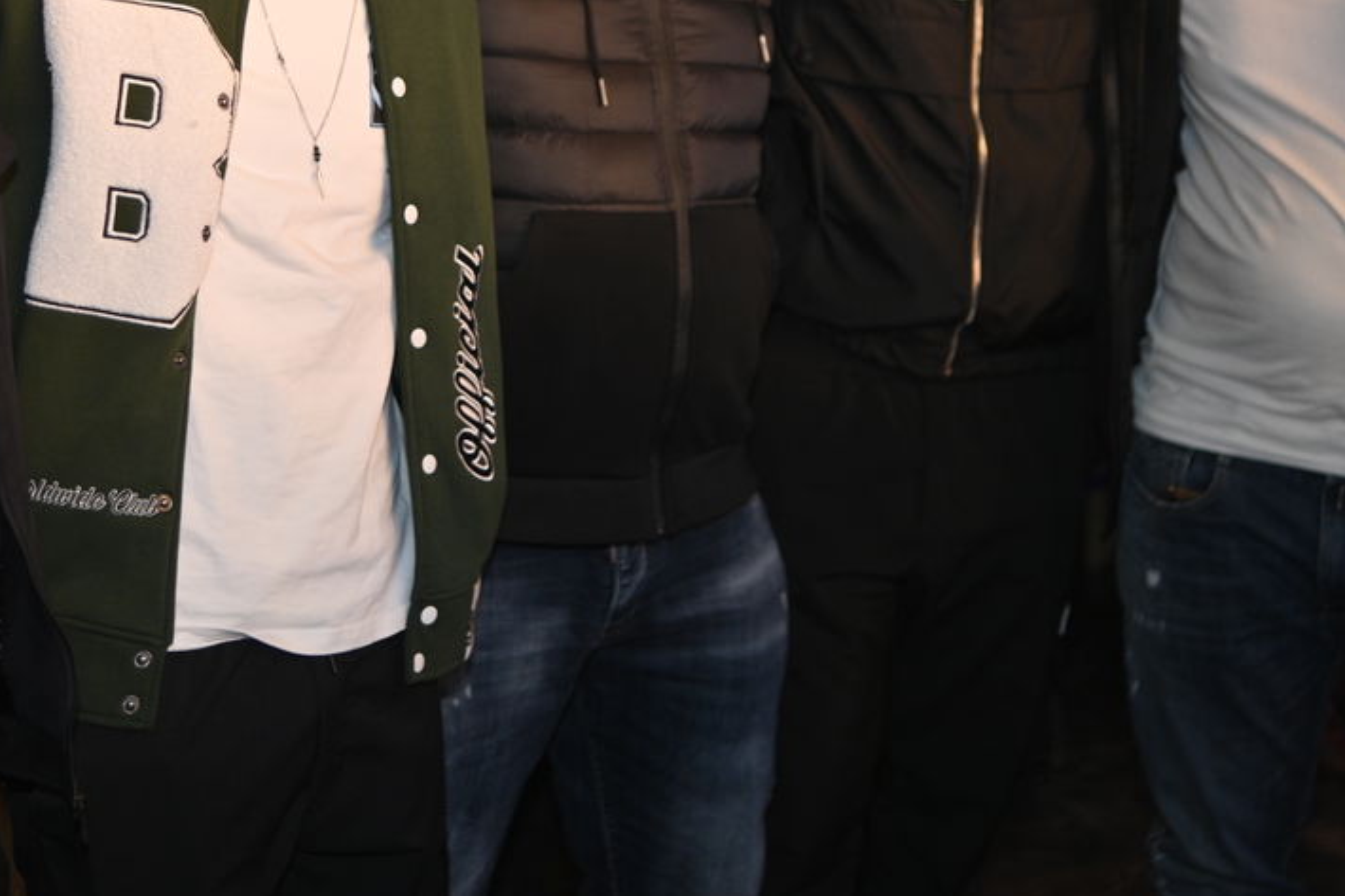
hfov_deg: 29.1
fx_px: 2577
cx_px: 491
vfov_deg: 19.5
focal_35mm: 69
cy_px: 153
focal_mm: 35
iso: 800
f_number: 1.8
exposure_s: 1/200
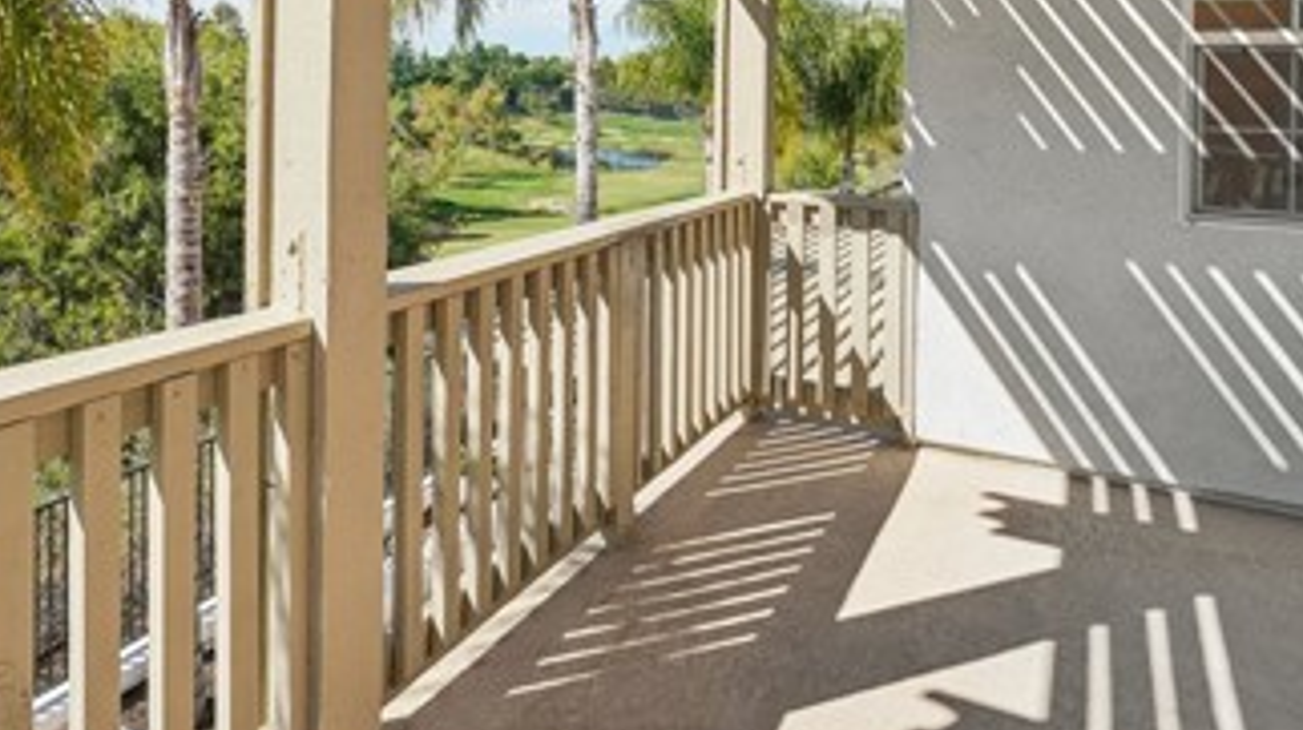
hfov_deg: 68.7
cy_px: 105
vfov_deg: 40.3
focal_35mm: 27
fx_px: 932
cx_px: 480
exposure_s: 1/250
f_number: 8
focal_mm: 13
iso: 100
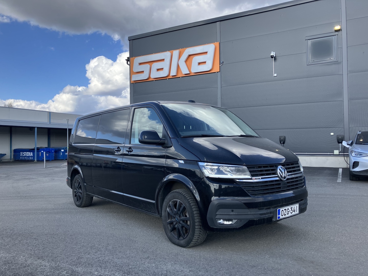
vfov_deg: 49.7
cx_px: 184
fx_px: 298
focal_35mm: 28
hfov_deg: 63.4
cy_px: 138
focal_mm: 3.99
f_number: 1.8
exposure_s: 1/725
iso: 32
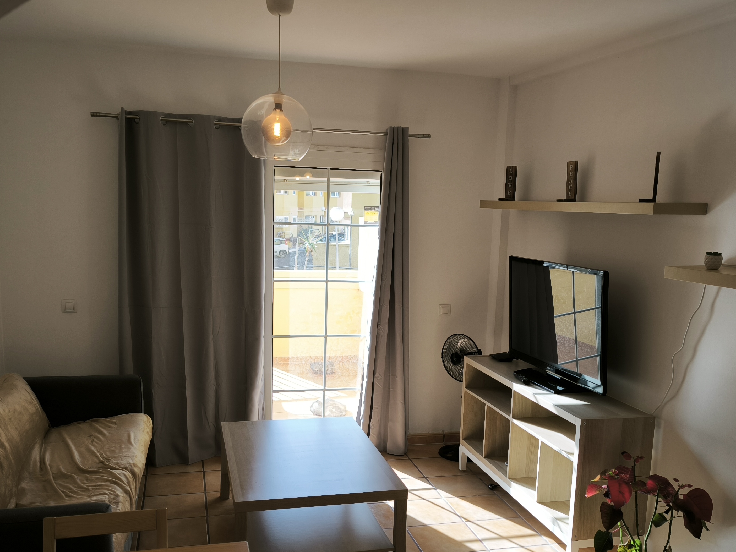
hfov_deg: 52.6
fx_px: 744
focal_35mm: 35
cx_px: 387
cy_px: 326
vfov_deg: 40.6
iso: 50
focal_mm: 6.92
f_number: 1.9
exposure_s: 1/138
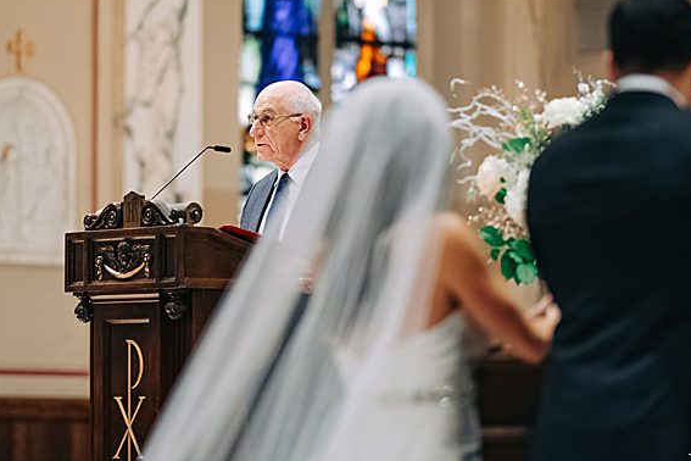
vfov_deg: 7.9
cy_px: 114
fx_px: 3340
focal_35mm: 174
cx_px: 277
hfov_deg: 11.8
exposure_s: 1/60
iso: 800
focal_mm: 105
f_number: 1.4
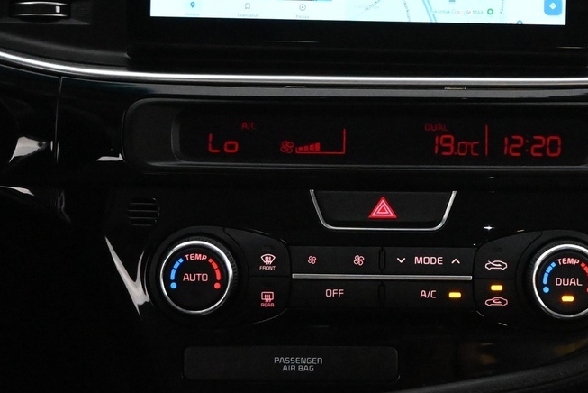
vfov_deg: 11.3
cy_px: 95
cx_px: 385
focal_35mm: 121
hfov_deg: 16.9
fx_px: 1975
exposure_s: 1/50
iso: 8000
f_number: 5
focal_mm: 32.5
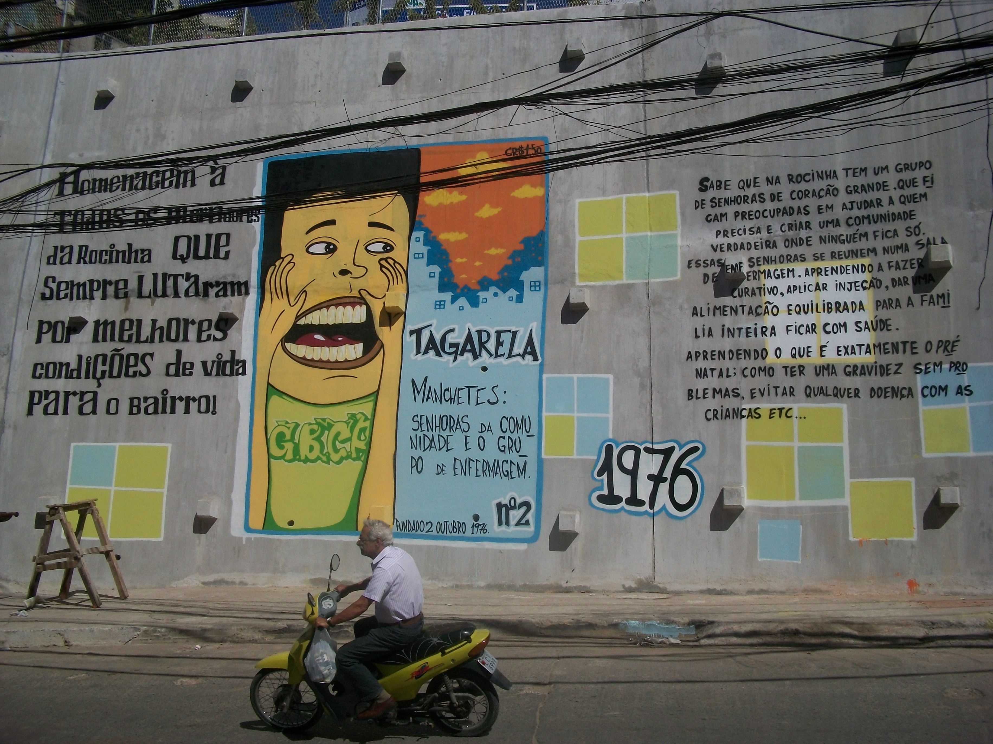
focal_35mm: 32
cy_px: 372
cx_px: 496
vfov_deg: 44.2
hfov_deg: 56.8
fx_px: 918
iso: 80
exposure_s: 1/1401
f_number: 5.5
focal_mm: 5.7
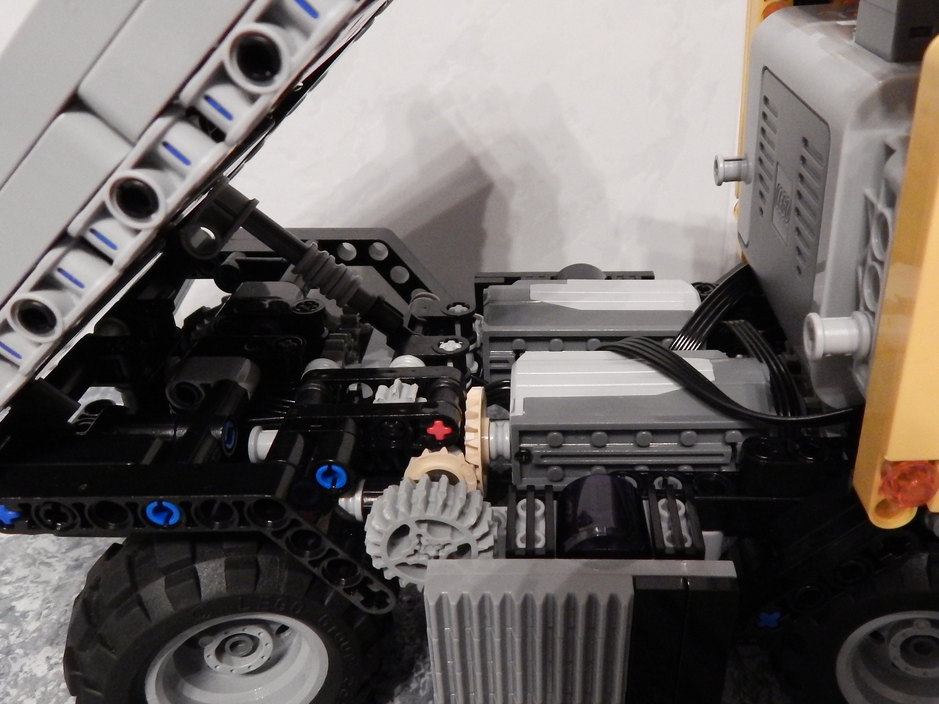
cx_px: 538
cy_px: 362
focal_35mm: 31
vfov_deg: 45.4
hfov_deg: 58.1
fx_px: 841
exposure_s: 1/6
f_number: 3
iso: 800
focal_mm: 4
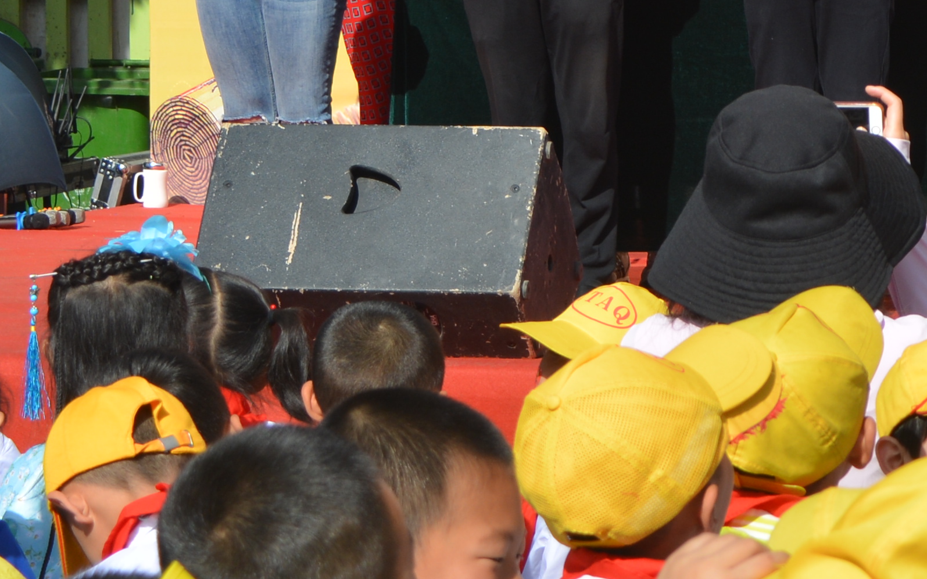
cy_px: 250
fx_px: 5230
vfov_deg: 6.3
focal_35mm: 207
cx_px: 1715
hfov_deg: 9.6
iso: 100
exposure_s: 1/320
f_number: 9
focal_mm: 36
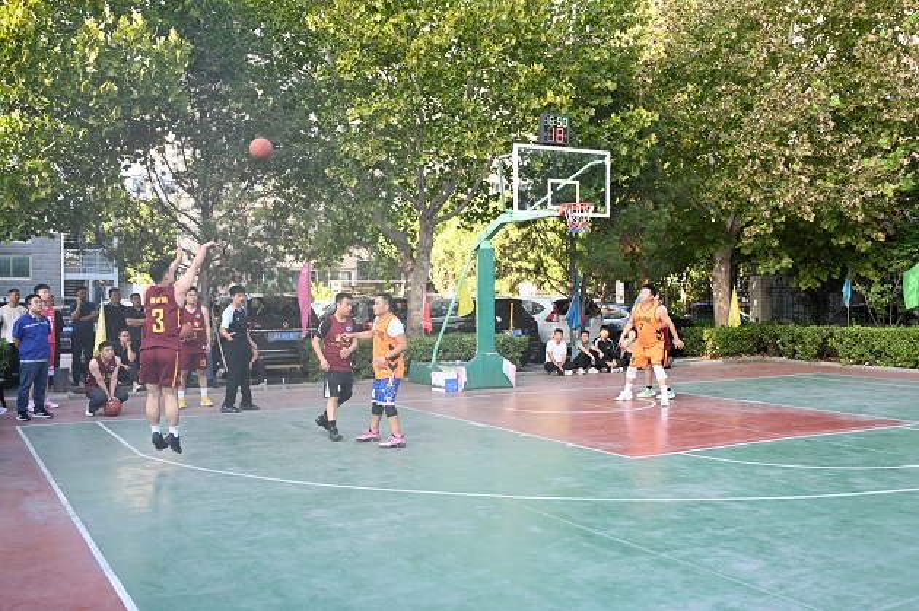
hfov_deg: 54.5
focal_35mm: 35
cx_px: 460
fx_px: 893
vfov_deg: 37.8
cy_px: 306
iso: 400
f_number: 4
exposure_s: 1/250
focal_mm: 35
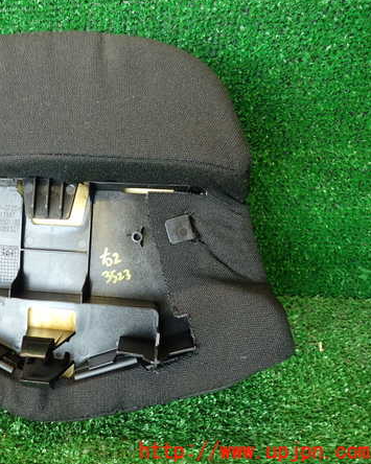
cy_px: 230
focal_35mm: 33
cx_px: 62
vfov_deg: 54.2
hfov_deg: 42.1
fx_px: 453
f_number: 2
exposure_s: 1/50
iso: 200
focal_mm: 4.5
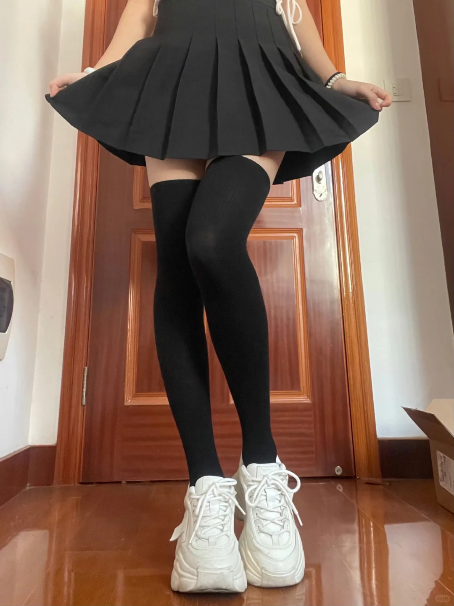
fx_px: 525
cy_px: 303
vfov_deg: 60.0
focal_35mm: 30
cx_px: 227
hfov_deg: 46.8
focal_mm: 2.71
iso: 400
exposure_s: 1/41
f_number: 2.2
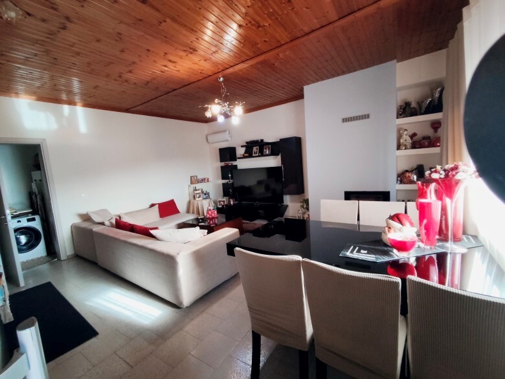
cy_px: 190
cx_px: 252
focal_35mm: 15
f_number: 2.2
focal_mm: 1.65
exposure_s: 1/50
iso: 400
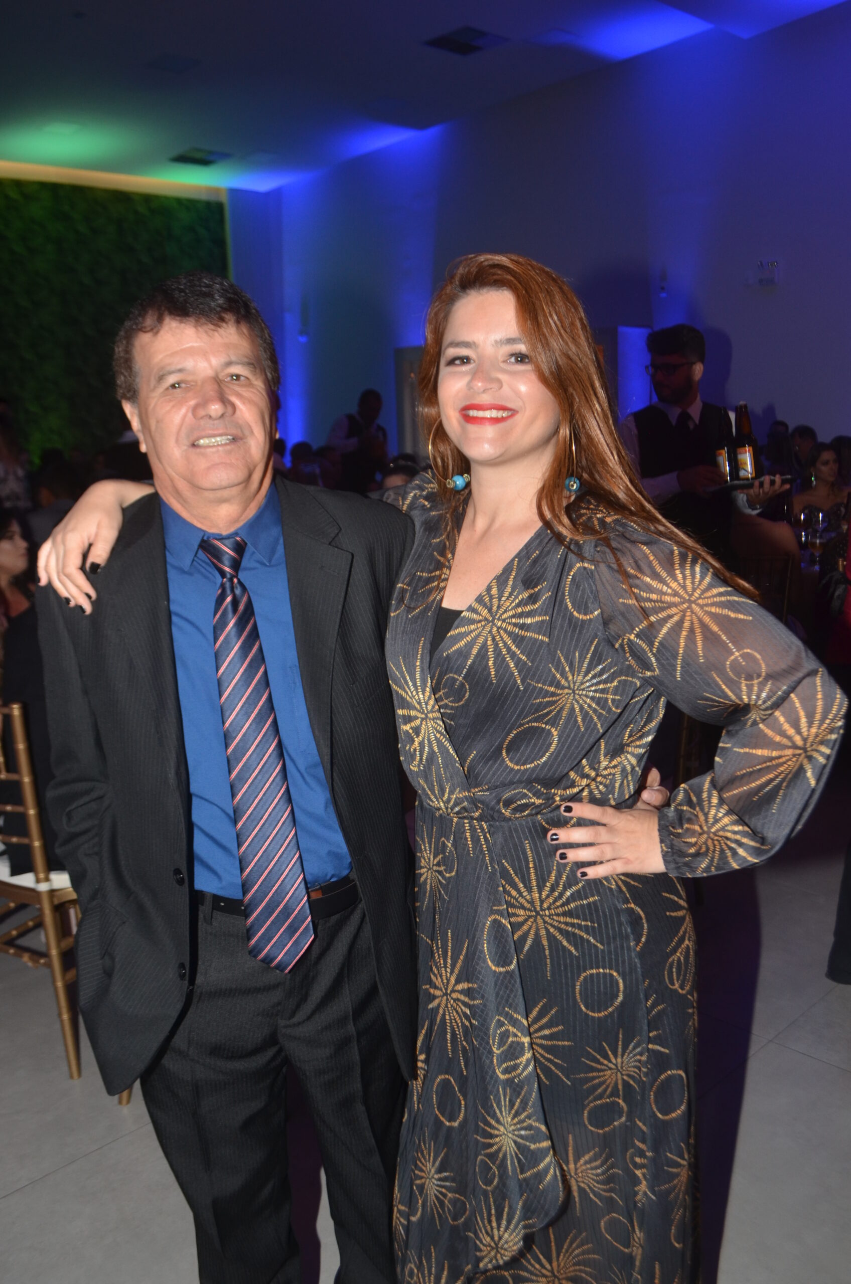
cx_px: 426
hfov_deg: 43.4
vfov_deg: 62.0
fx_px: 1068
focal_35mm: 30
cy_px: 642
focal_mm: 20
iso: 400
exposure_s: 1/60
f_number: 5.6
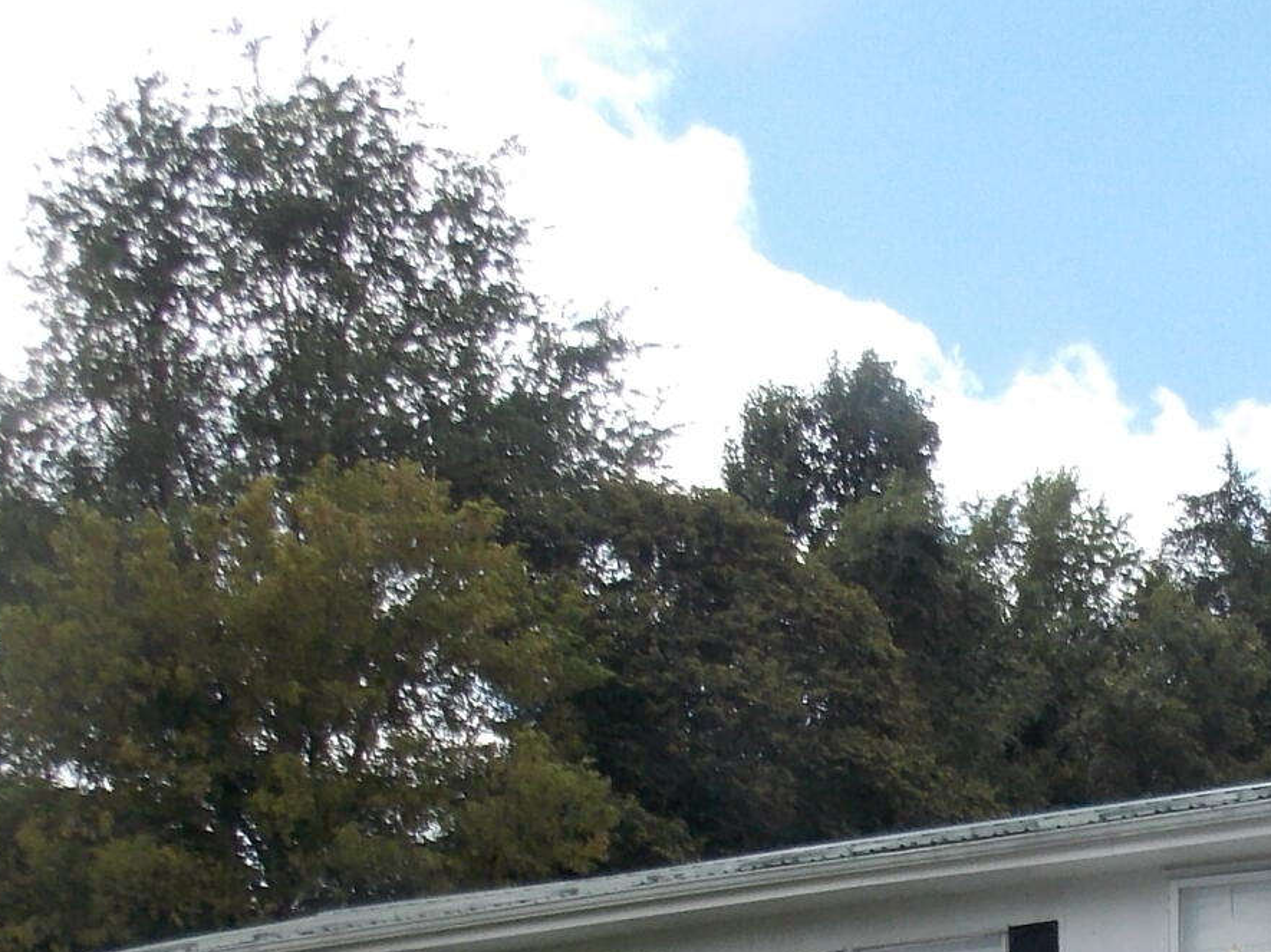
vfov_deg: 17.7
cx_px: 1317
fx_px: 2863
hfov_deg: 23.8
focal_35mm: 78
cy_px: 1243
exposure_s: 1/800
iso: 80
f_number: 3.1
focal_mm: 4
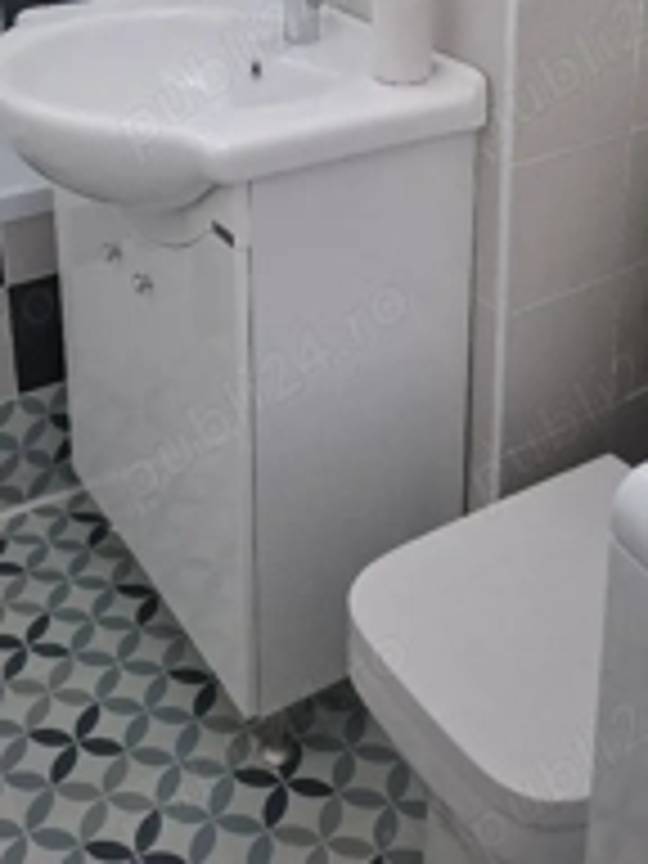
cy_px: 94
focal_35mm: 48
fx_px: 1198
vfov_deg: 37.2
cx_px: 351
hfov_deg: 30.3
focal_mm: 5.54
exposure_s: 1/50
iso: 200
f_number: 1.8
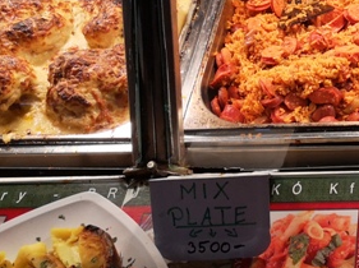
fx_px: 798
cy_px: 4
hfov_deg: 22.8
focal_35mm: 77
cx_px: 457
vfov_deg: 18.6
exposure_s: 1/900
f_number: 1.8
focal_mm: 3.95
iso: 250
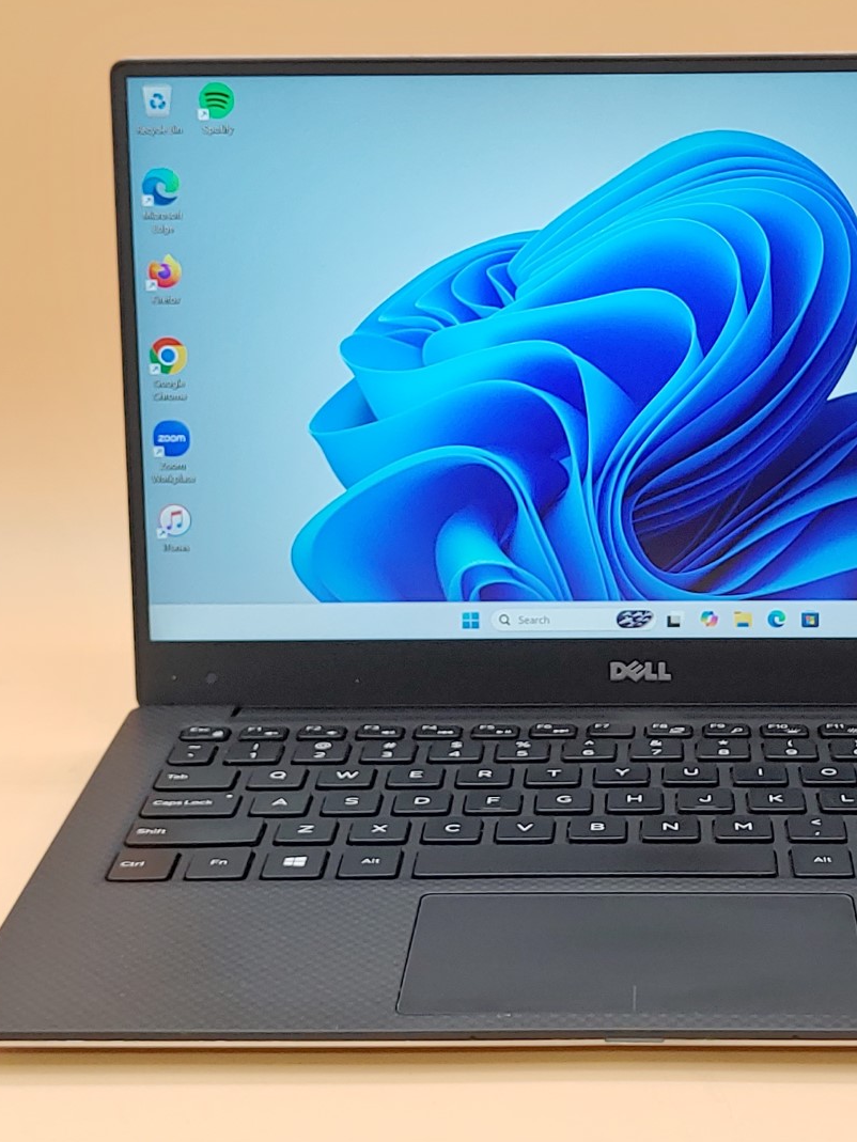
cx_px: 635
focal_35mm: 66
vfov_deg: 29.4
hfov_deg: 22.1
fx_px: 2178
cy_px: 567
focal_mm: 4.36
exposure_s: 1/62
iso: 50
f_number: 1.8
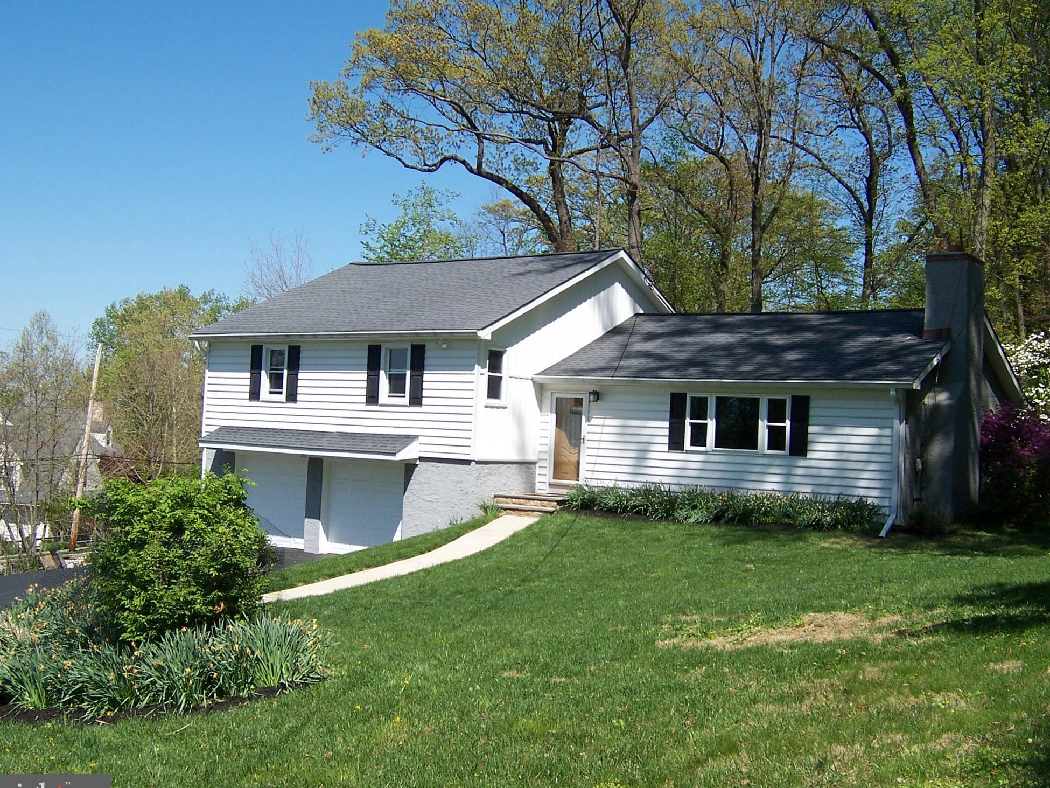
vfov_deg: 34.4
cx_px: 528
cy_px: 405
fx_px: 1274
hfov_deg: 44.8
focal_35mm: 42
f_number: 4
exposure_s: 1/750
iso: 80
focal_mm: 6.7
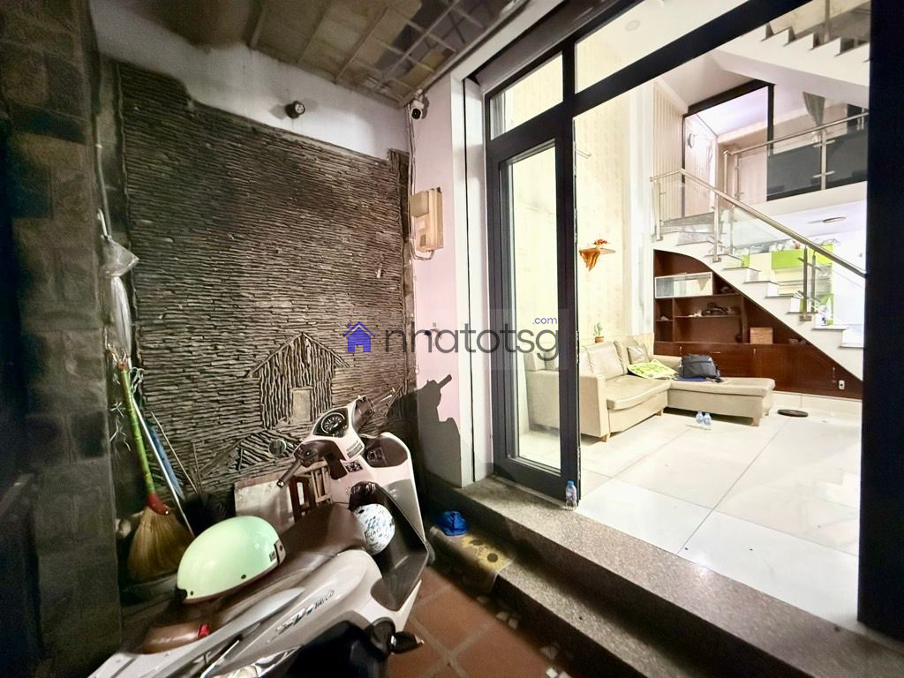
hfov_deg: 102.1
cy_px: 339
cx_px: 452
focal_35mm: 14
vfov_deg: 85.7
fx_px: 366
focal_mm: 2.22
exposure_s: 1/20
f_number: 2.2
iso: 2500
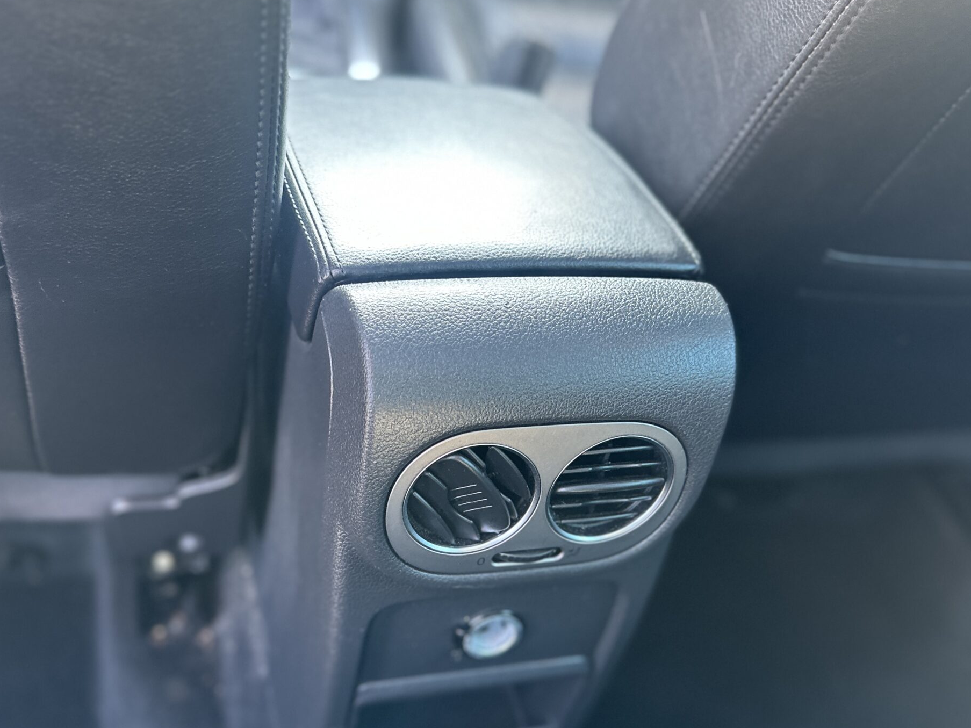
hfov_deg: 53.9
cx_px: 462
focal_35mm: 34
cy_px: 465
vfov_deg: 41.4
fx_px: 954
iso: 320
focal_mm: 6.86
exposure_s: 1/60
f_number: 1.78
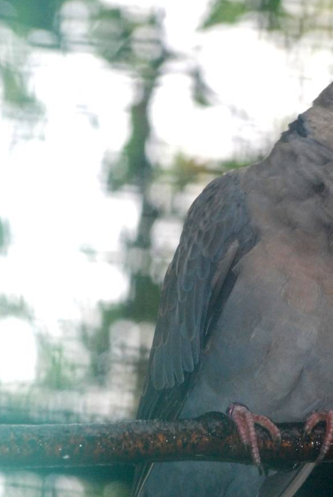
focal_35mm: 419
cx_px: 244
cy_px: 363
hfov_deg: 3.3
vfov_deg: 4.9
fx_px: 5797
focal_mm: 150
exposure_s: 1/200
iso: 1000
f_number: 7.1
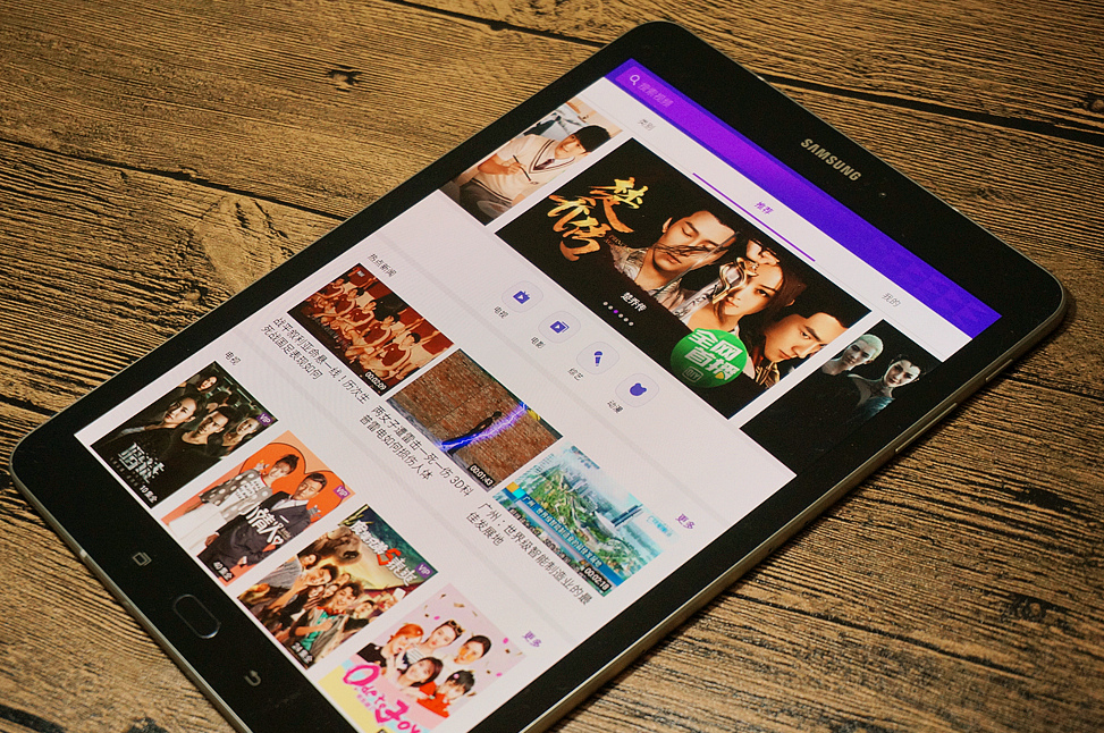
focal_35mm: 76
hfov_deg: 26.8
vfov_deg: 18.0
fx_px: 2313
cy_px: 369
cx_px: 558
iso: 640
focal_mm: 49
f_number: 5.6
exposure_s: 1/80
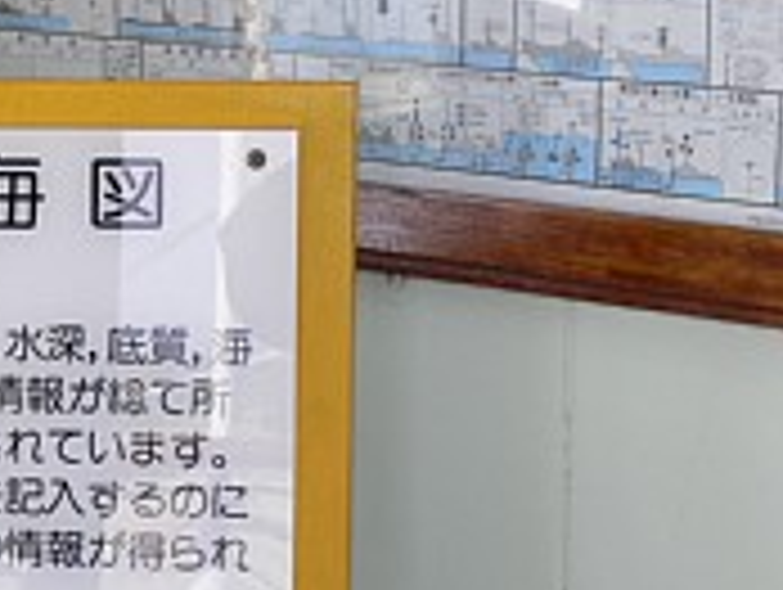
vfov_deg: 11.3
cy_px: 351
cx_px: -36
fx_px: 2967
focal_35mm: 131
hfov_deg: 14.7
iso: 80
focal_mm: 12.1
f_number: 4
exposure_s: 1/100
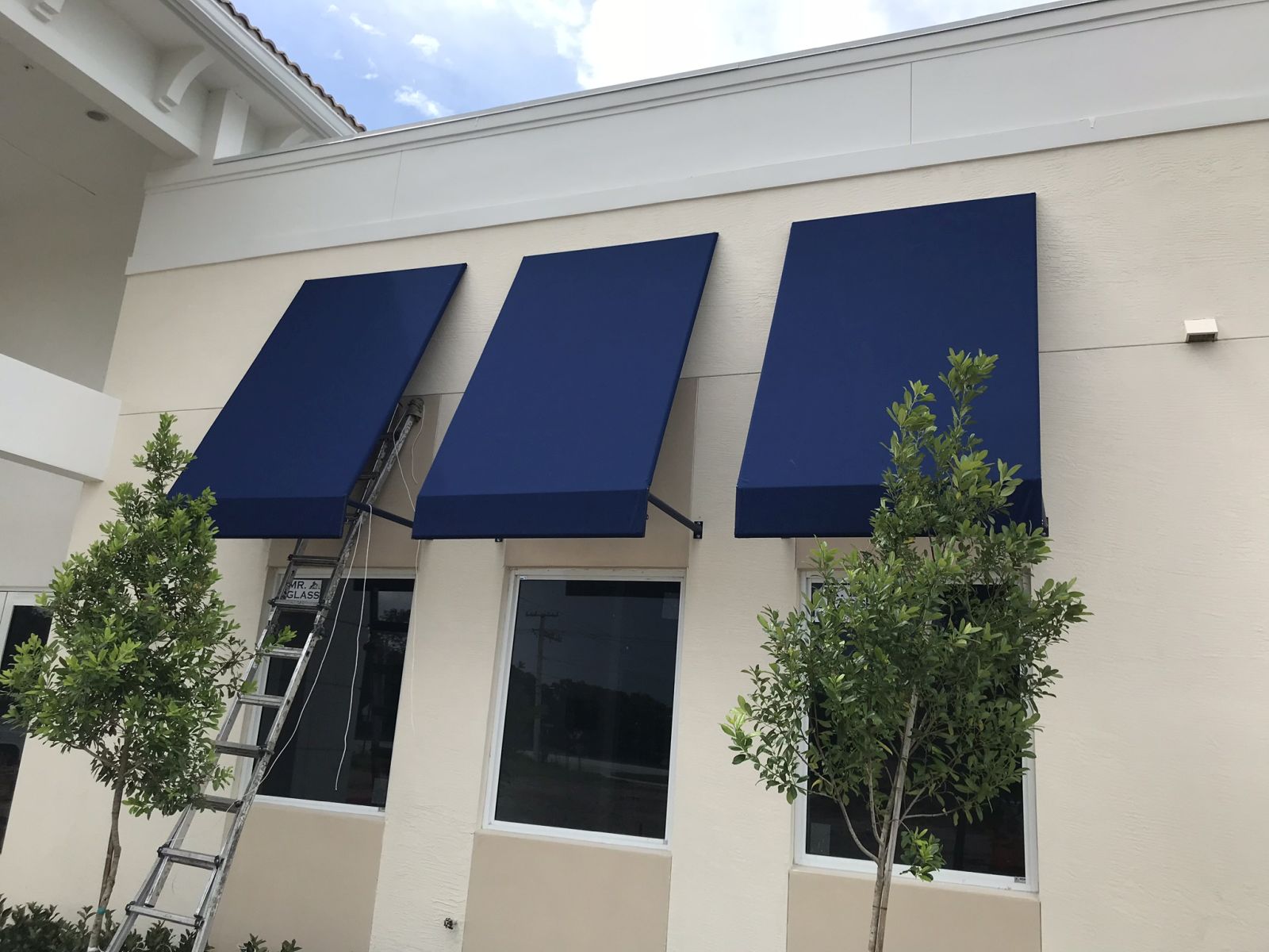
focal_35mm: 28
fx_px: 1026
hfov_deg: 63.4
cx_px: 634
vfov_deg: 49.7
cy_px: 476
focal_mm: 3.99
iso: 20
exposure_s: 1/1570
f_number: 1.8
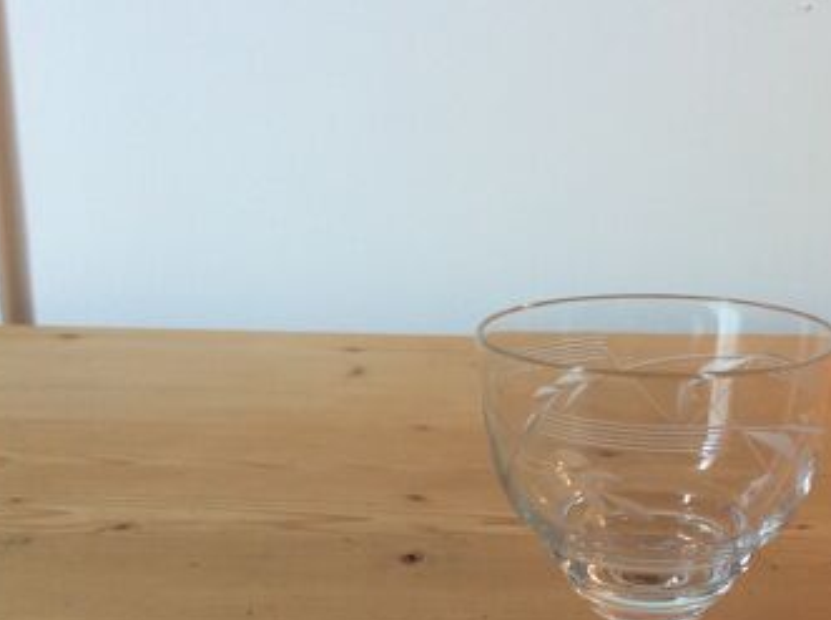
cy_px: 515
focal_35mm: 58
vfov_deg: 24.7
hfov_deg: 32.8
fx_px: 1390
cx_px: 598
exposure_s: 1/50
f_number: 2.4
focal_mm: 3.3
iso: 50
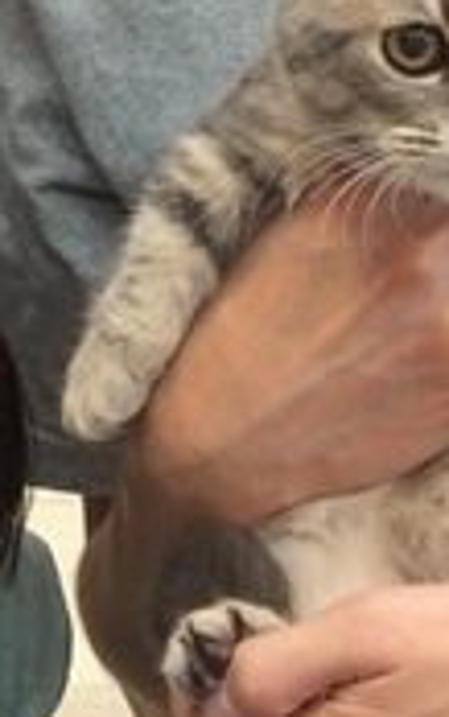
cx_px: -21
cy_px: -82
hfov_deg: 11.1
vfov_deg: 17.2
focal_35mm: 117
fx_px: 2287
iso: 50
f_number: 2.4
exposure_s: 1/24
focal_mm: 3.3
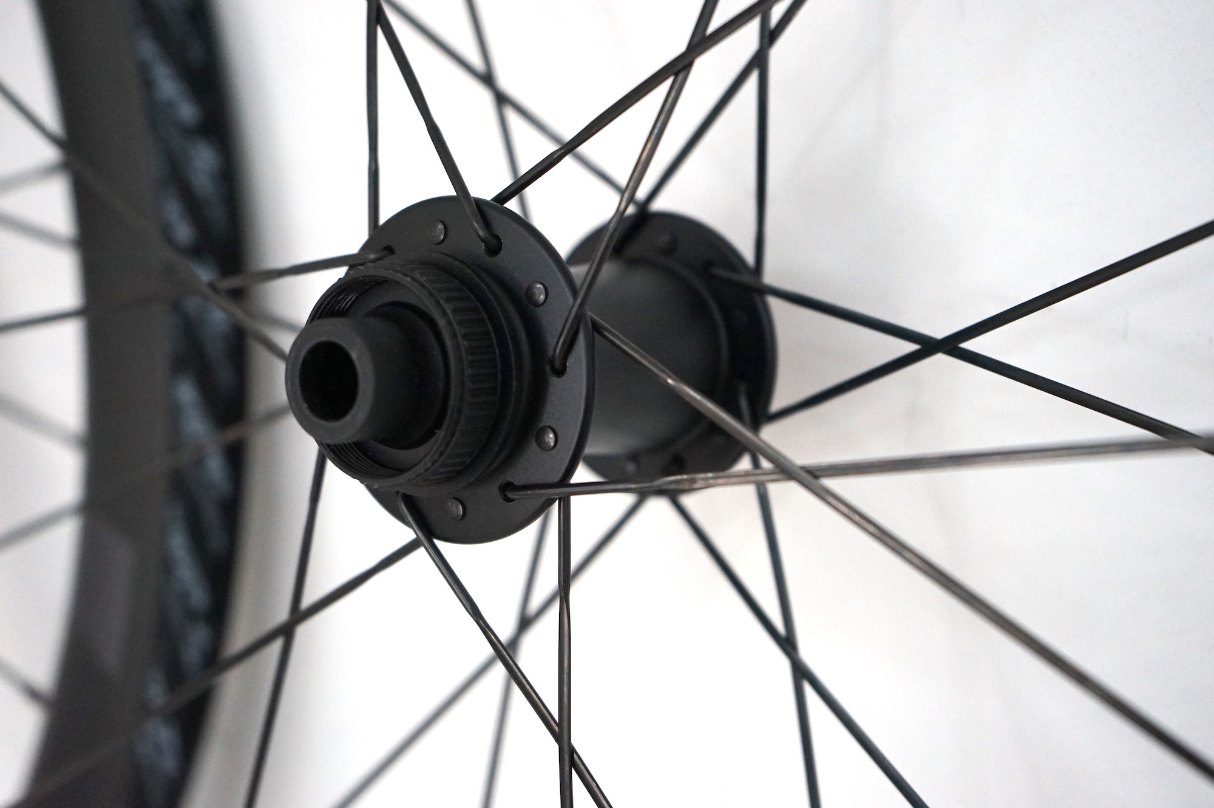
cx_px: 607
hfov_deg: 39.6
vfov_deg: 26.9
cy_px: 404
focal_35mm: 50
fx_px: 1685
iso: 2500
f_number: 4.5
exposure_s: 1/160
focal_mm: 50
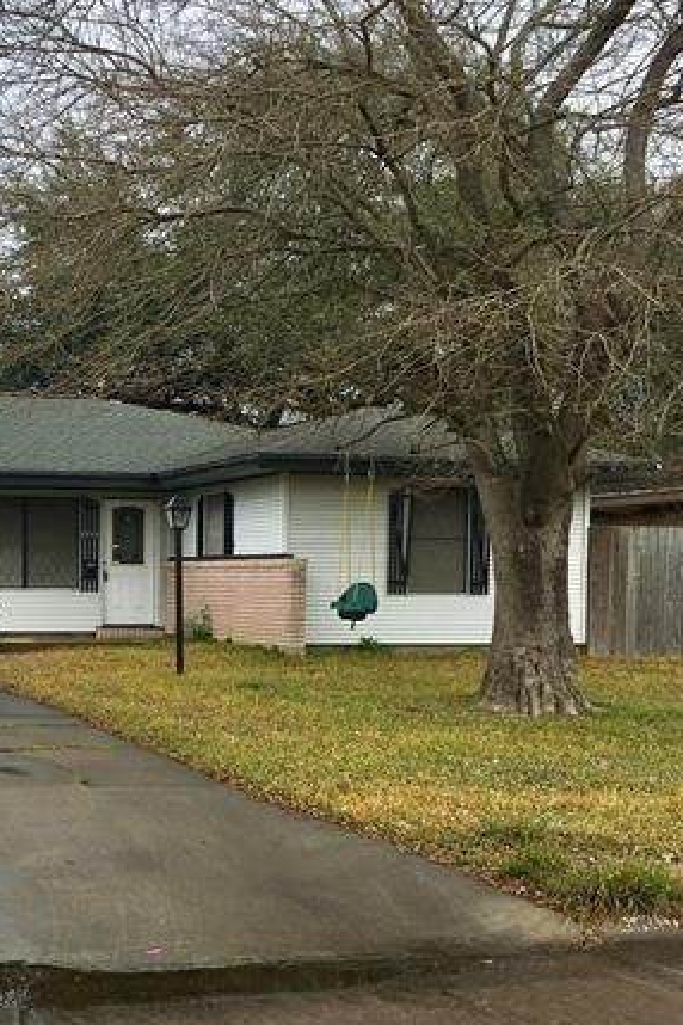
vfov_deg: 36.6
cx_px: 33
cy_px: 667
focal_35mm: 54
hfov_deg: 24.2
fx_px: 1537
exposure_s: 1/801
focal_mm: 4.15
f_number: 2.2
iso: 25
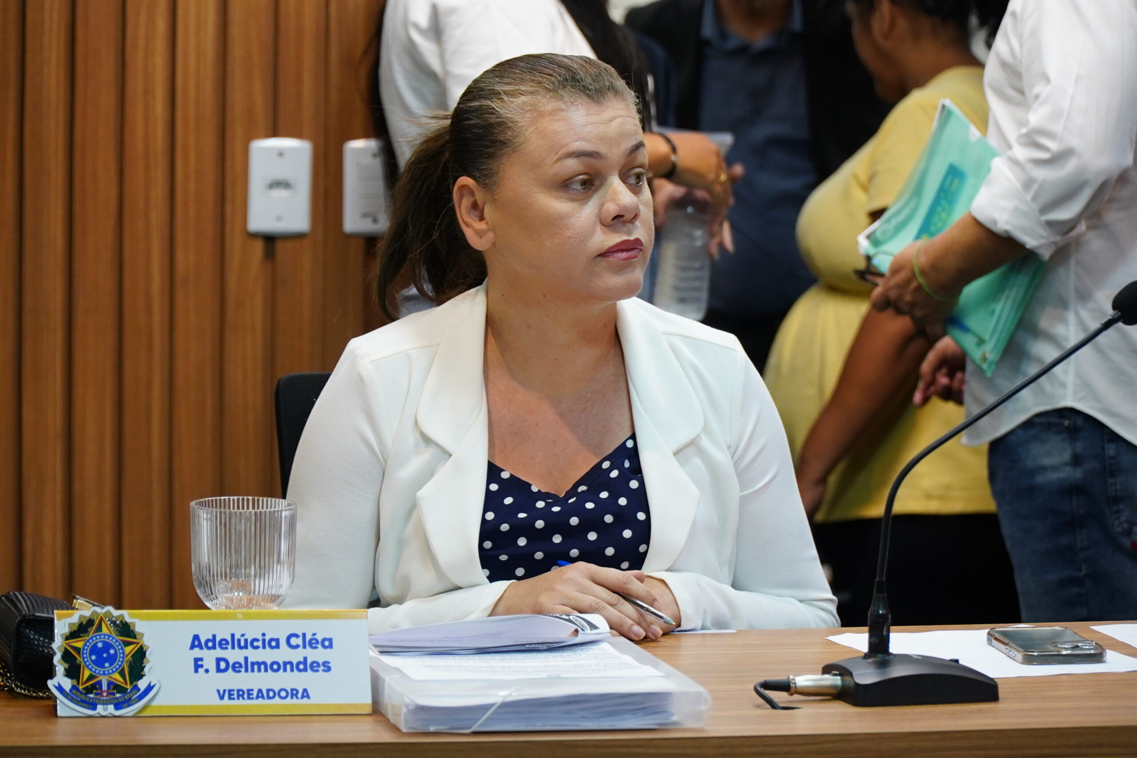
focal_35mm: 139
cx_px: 568
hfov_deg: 14.8
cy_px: 379
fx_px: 4390
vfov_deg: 9.9
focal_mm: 93
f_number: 4
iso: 1600
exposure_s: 1/125
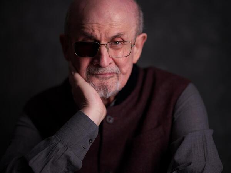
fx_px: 581
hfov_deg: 22.5
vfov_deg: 17.0
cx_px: 116
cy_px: 86
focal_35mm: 87
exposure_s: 1/250
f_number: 2
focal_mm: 110
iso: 1000
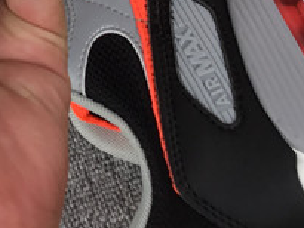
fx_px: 1195
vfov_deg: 10.0
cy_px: -242
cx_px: -176
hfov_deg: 13.5
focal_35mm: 136
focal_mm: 3.3
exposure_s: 1/106
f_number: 2.4
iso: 25
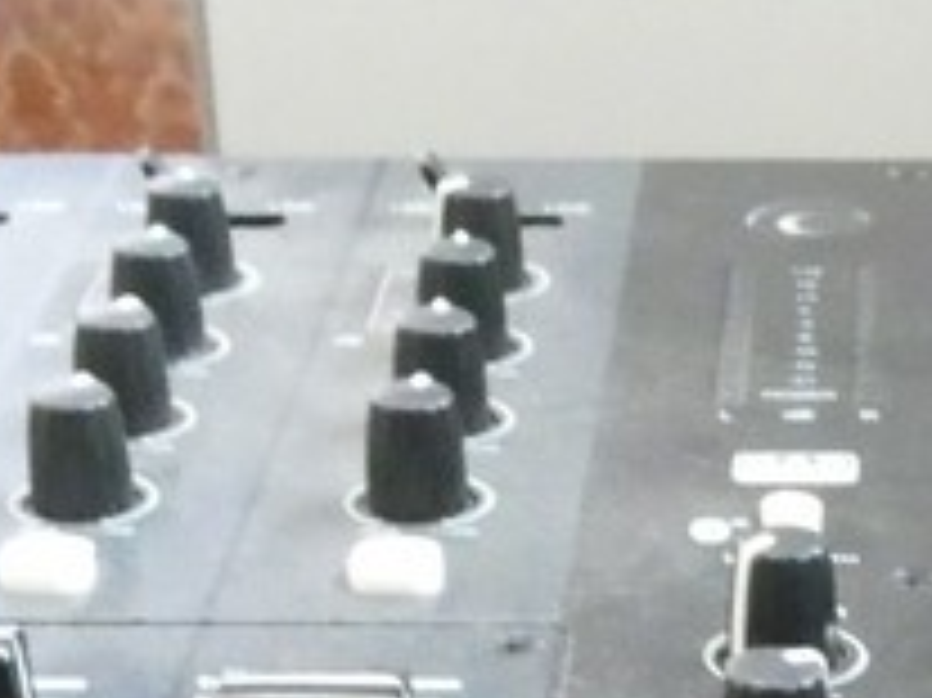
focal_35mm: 126
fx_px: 3390
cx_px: 797
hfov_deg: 15.5
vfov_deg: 11.0
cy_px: 1252
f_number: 3.3
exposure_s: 1/25
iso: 1600
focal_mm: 4.3
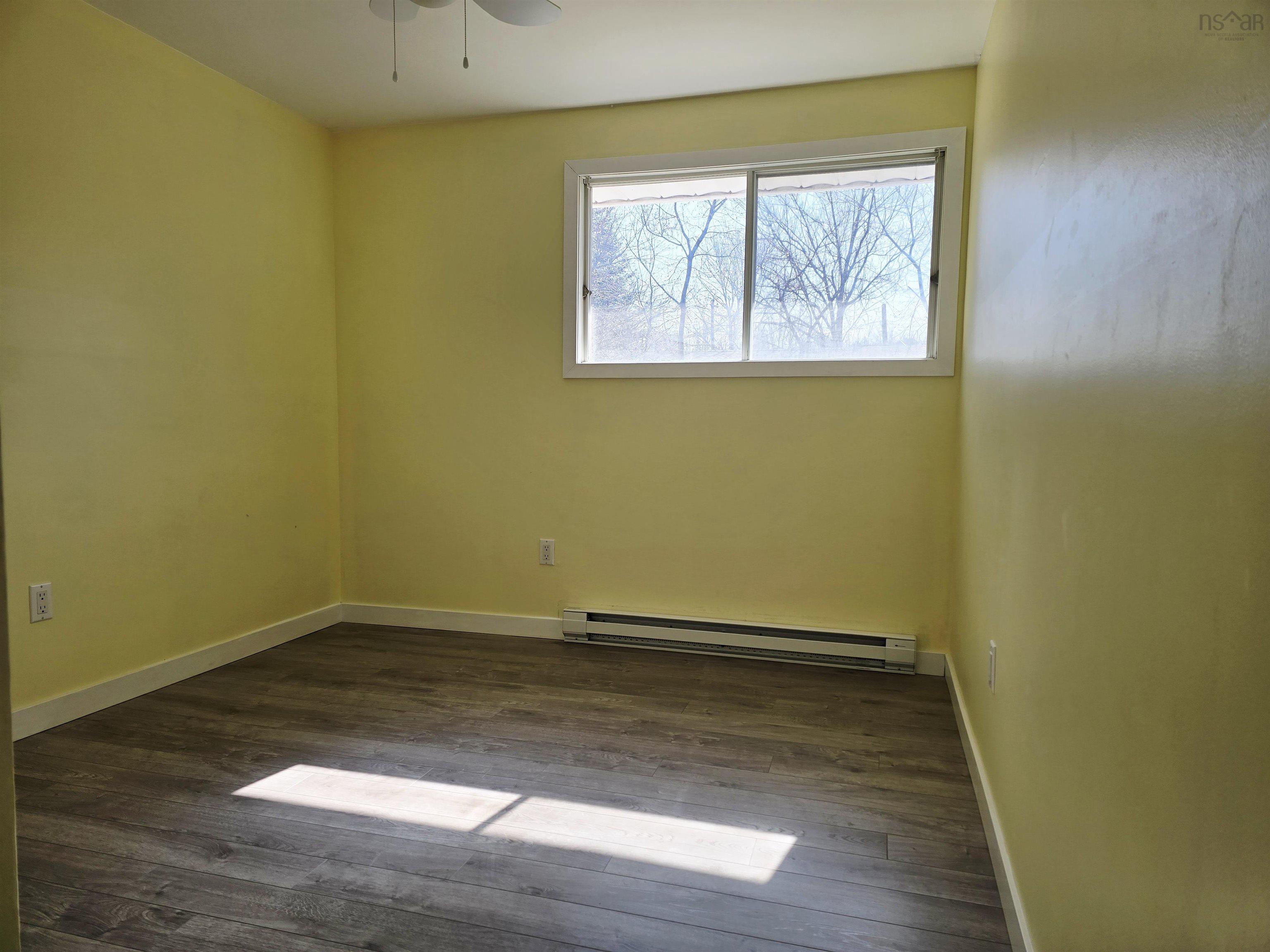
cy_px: 476
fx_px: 844
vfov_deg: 58.9
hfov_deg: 73.9
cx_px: 635
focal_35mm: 23
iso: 12
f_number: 1.7
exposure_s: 1/204
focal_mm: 6.3
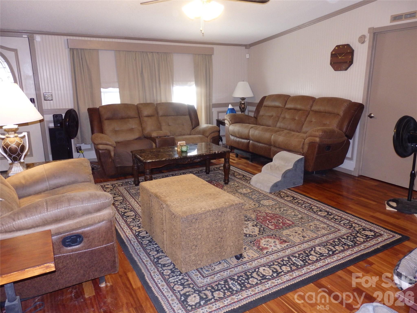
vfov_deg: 54.9
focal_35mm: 25
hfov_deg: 69.4
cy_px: 156
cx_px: 208
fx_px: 301
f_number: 3
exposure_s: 1/30
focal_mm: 4.5
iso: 400
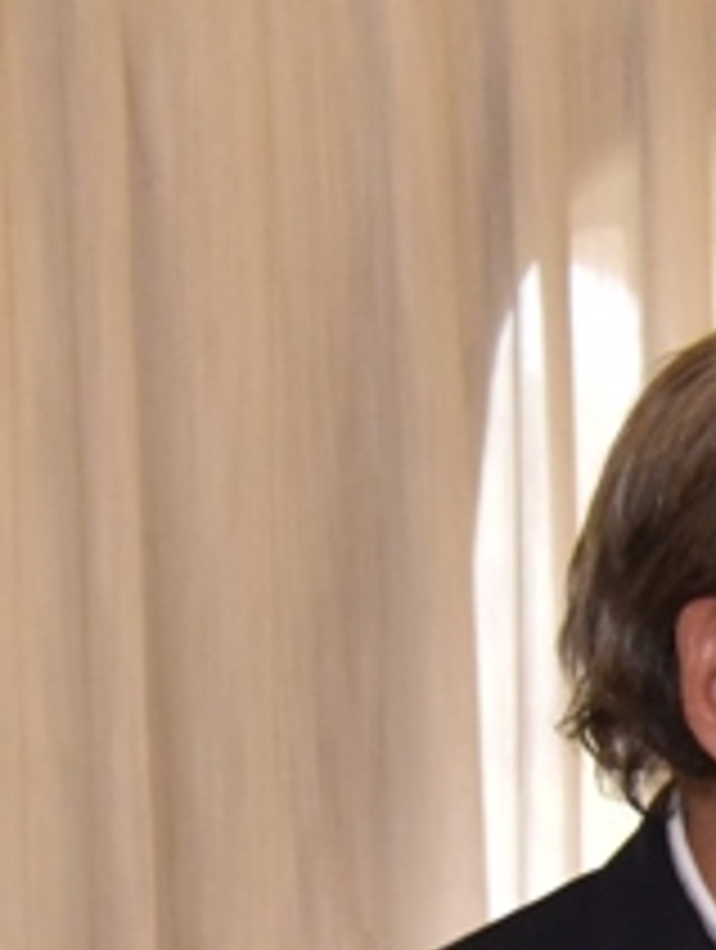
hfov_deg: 6.9
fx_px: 5637
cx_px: 1738
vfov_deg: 9.5
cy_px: 1146
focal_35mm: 205
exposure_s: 1/250
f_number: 9
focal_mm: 44
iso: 3200
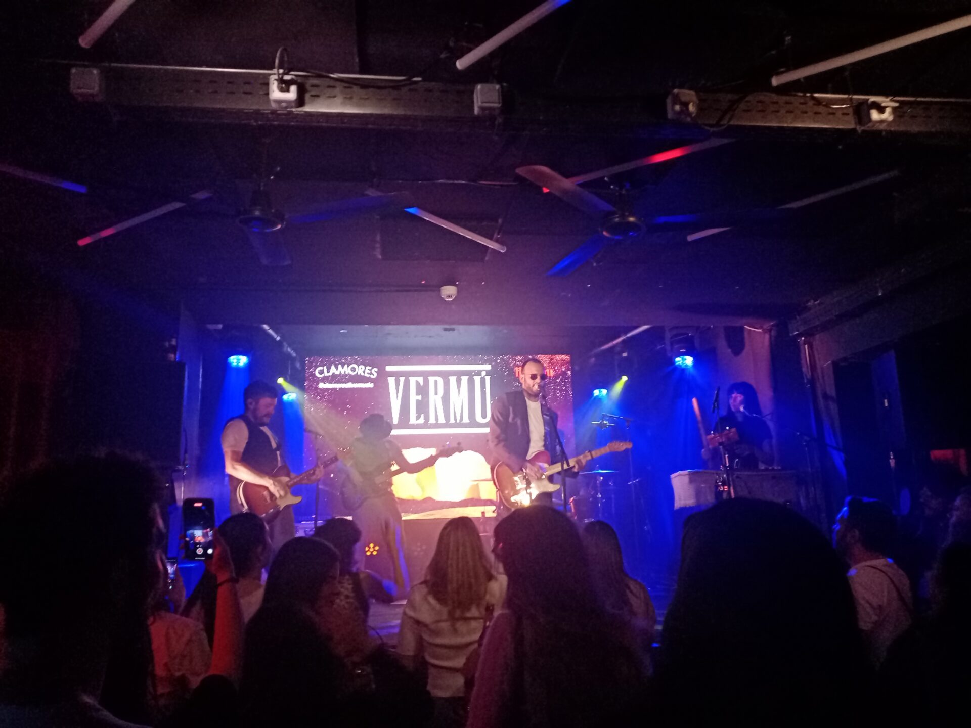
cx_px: 486
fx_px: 729
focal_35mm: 26
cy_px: 364
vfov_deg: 53.1
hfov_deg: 67.3
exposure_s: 1/25
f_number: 1.8
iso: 439
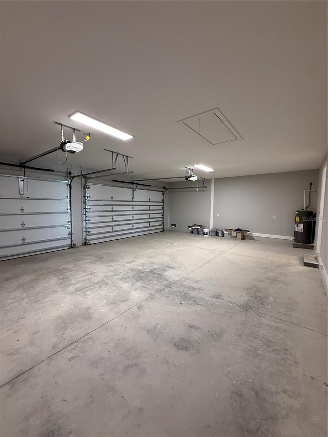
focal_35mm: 14
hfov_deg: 85.7
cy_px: 218
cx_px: 164
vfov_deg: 102.1
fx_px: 177
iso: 250
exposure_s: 1/60
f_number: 2.2
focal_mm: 2.22
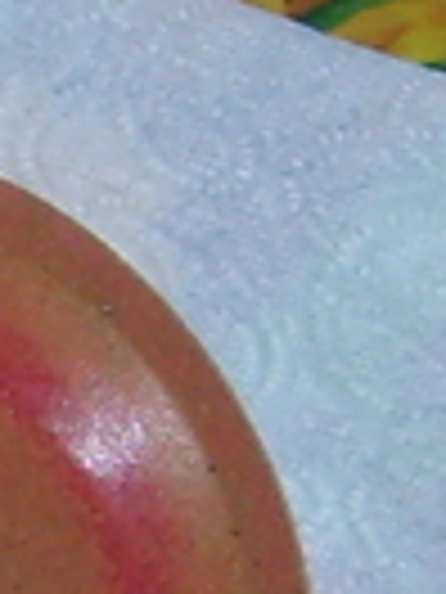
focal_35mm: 119
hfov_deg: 11.2
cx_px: -464
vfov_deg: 16.3
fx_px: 2044
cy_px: 540
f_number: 2.8
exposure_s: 1/45
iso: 100
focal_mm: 5.8
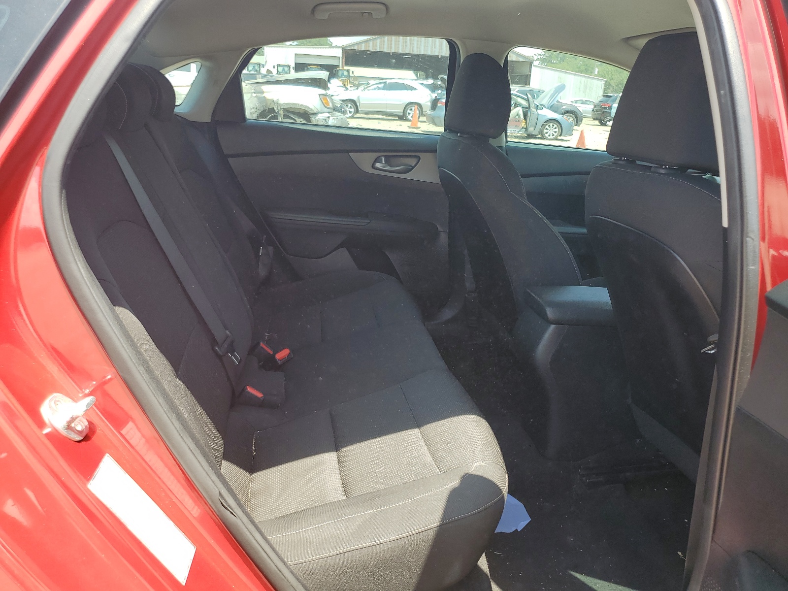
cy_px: 296
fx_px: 592
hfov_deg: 67.3
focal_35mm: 26
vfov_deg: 53.1
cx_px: 394
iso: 50
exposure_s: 1/345
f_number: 1.5
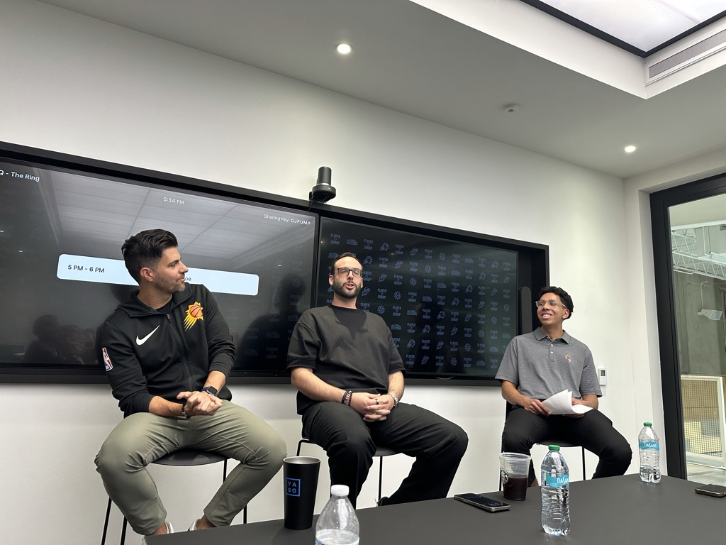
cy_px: 272
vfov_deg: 56.8
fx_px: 503
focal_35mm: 24
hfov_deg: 71.6
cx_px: 363
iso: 200
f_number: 1.78
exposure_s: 1/120
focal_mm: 6.86
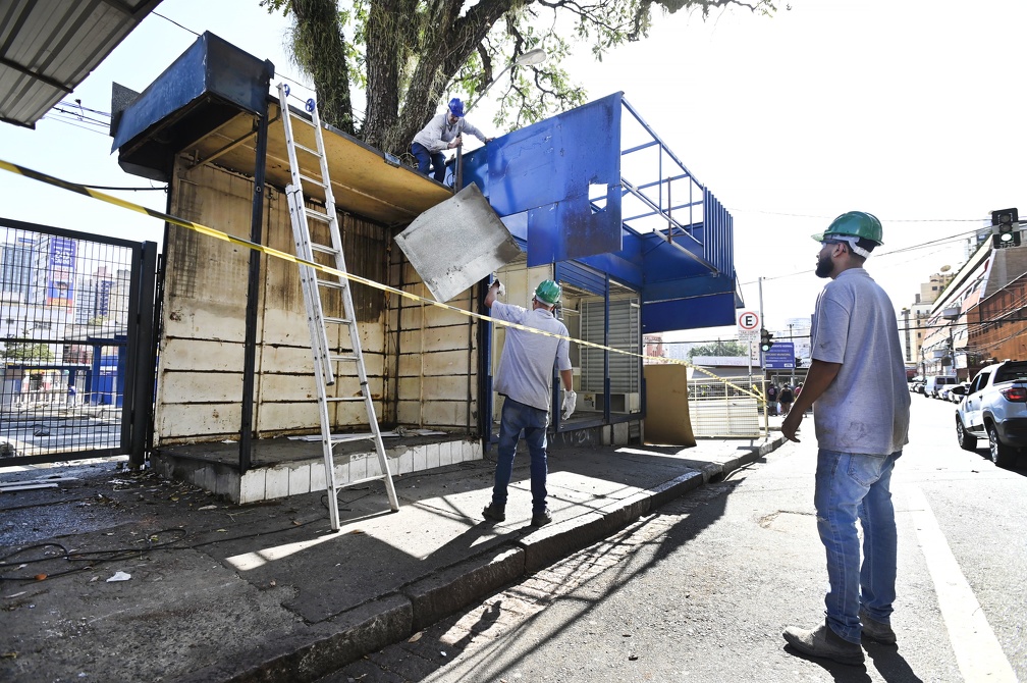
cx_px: 514
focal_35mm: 17
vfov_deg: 70.3
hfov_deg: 93.3
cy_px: 342
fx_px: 484
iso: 400
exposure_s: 1/500
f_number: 5.6
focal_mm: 17
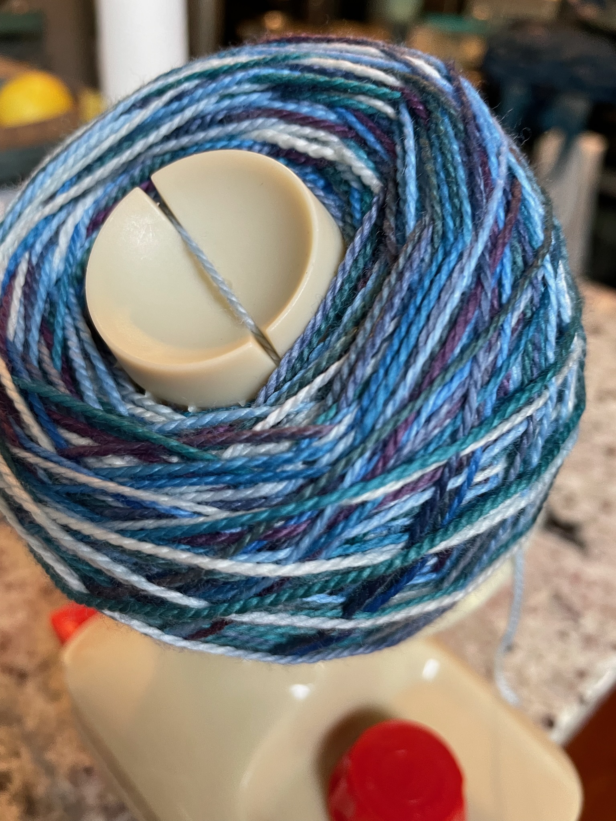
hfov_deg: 53.1
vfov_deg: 67.3
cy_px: 410
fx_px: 617
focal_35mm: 26
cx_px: 308
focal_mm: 4.2
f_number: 1.6
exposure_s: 1/60
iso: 200
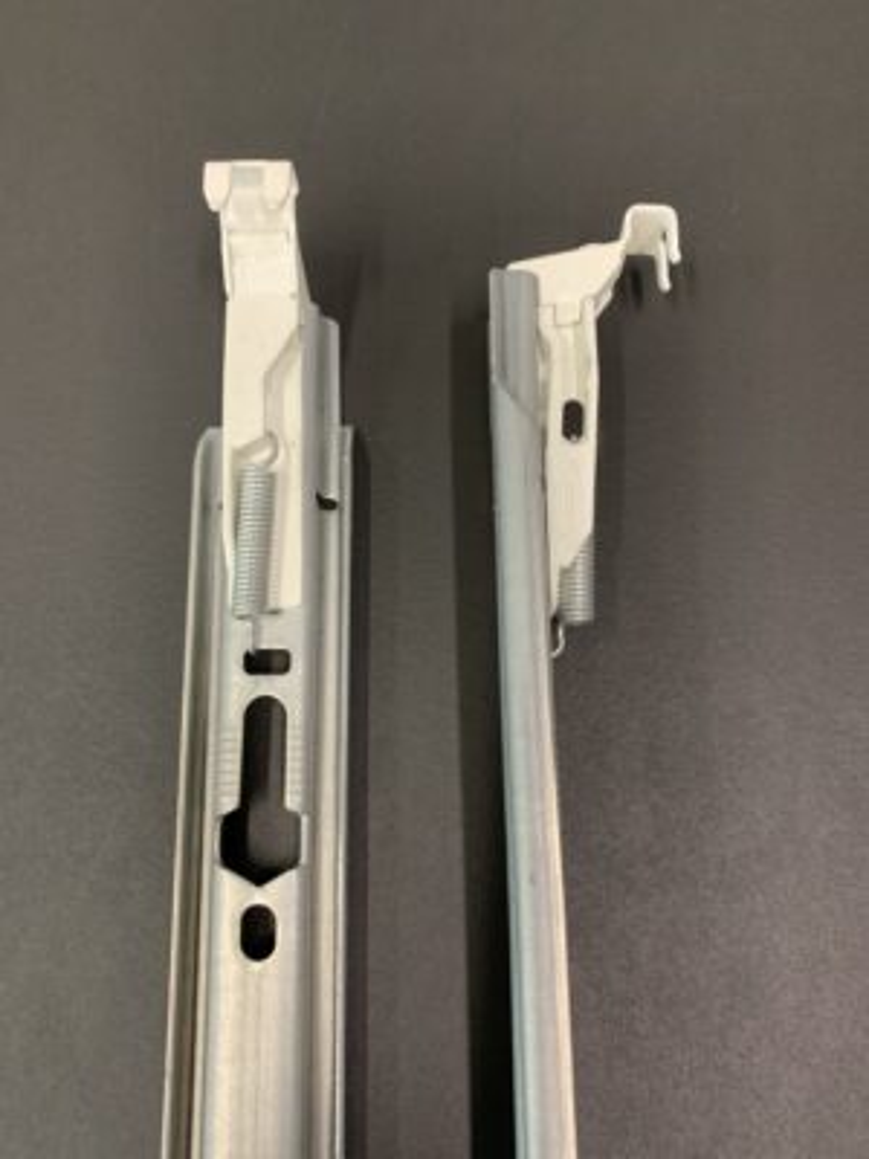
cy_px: 580
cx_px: 434
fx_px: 870
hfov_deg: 53.1
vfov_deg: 67.3
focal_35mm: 26
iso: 125
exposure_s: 1/50
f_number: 1.8
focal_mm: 4.25
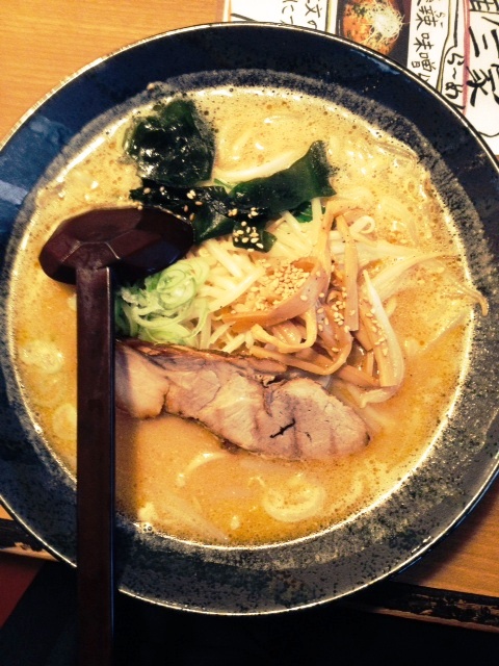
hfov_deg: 40.7
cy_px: 333
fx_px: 673
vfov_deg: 52.6
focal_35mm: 35
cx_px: 250
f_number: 2.4
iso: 400
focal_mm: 4.28
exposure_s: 1/20
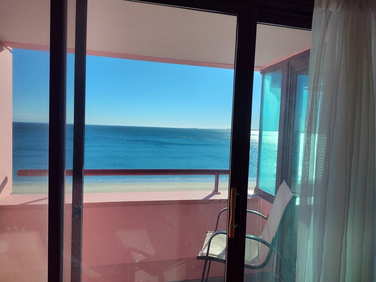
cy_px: 141
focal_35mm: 23
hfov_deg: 73.9
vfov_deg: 58.9
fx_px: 250
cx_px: 188
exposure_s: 1/1882
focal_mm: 5.56
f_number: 1.8
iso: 100
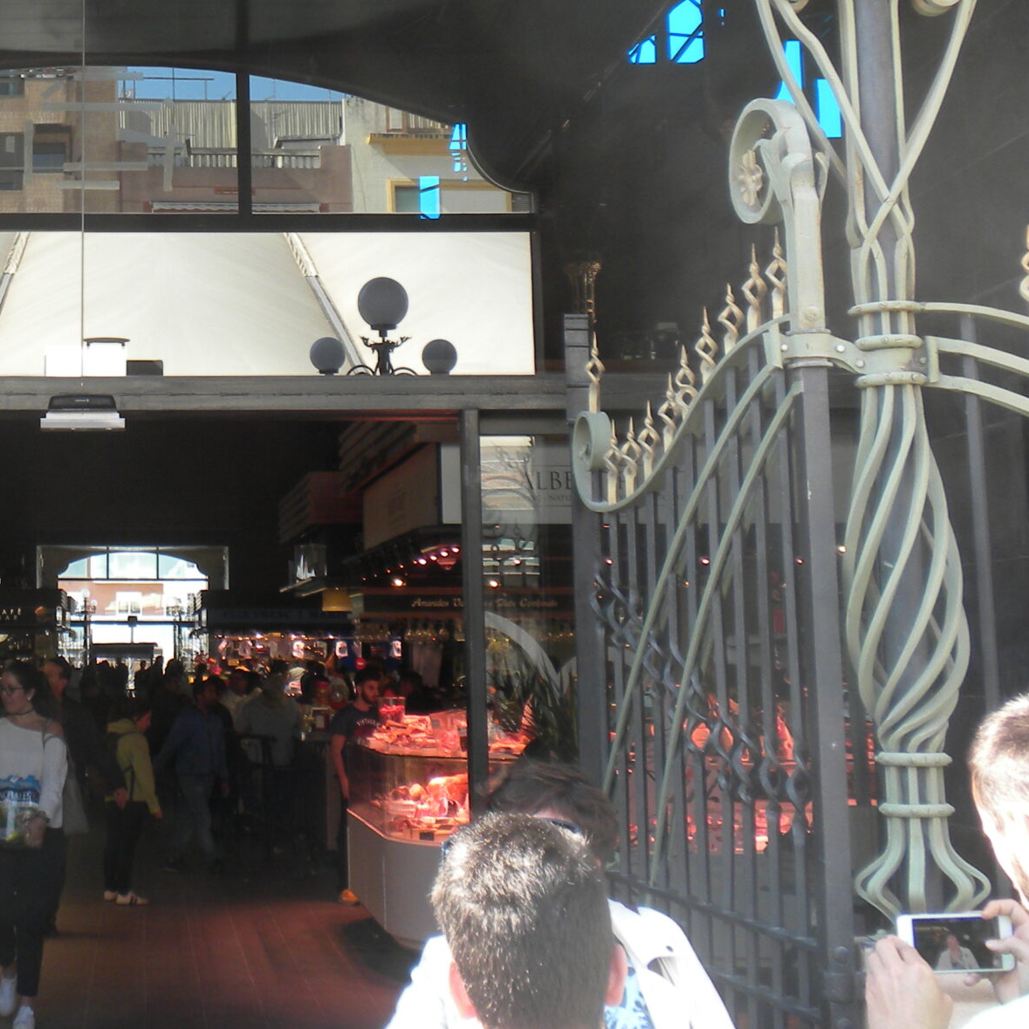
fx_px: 2388
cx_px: 12
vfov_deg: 24.1
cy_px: 265
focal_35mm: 71
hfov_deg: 23.4
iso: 65
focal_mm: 6.6
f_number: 3.5
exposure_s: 1/69
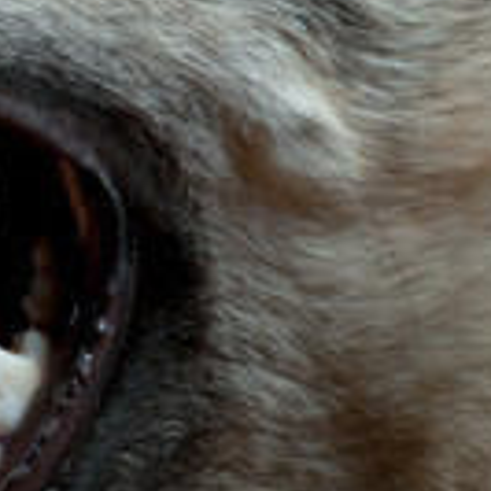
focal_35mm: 816
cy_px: 194
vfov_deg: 2.1
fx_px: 13095
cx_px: -434
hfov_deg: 2.1
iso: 200
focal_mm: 125
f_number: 13
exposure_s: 1/200
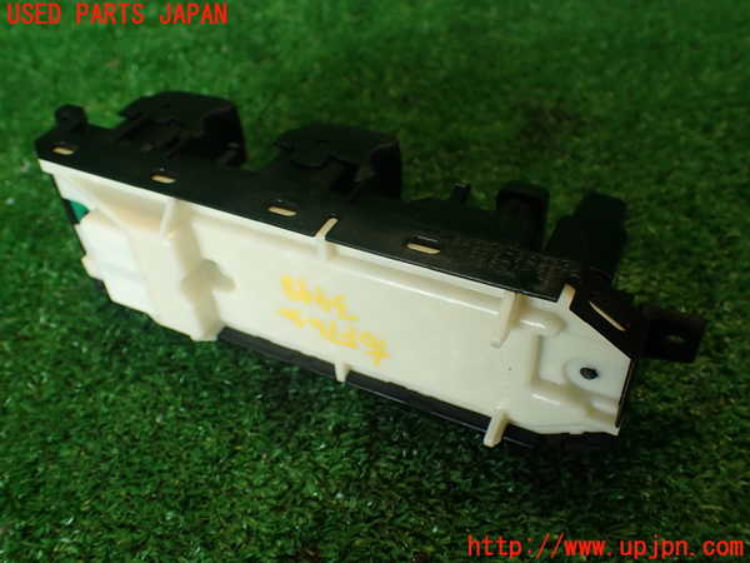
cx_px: 375
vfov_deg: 44.2
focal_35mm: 32
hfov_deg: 56.8
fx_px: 693
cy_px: 282
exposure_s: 1/60
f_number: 2.4
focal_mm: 5.79
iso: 160
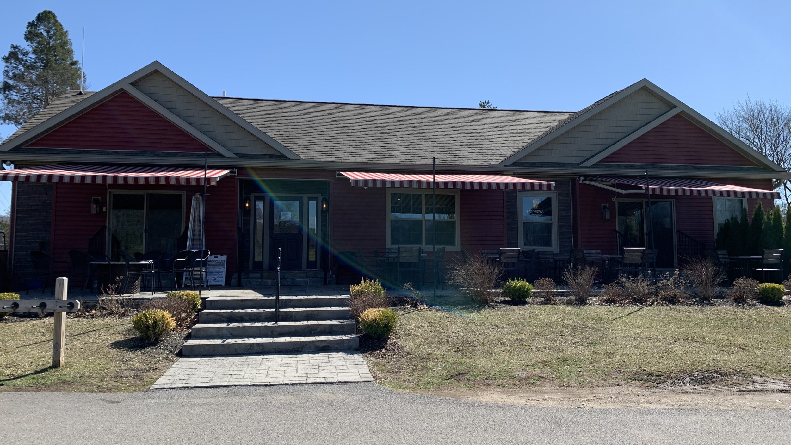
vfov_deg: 40.2
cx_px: 391
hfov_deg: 66.1
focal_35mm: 29
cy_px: 213
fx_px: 608
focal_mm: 4.25
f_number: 1.8
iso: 25
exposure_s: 1/2075
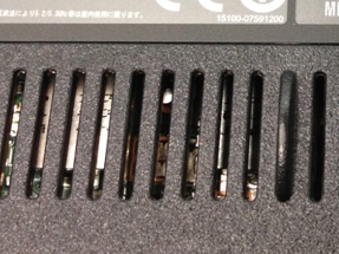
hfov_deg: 20.4
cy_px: -38
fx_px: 901
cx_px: 370
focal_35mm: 92
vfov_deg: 15.5
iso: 160
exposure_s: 1/20
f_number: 2.4
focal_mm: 4.12
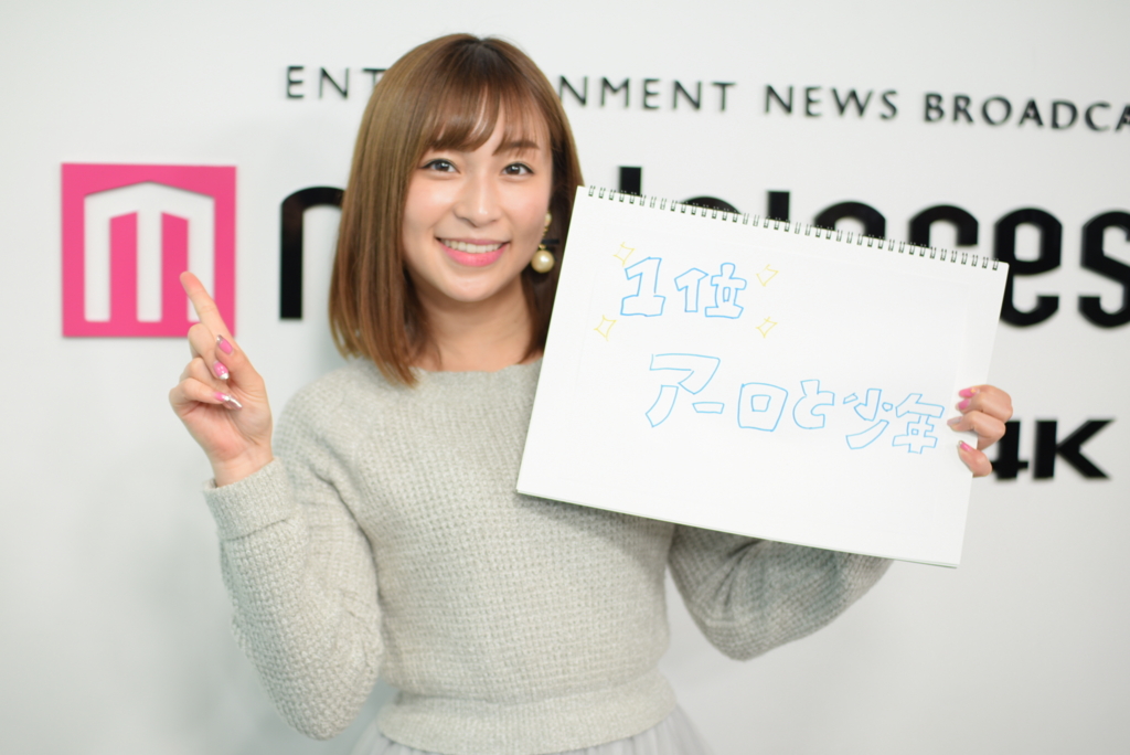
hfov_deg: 43.6
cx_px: 565
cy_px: 378
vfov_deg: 29.9
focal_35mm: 45
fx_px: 1413
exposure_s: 1/200
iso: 100
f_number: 1.8
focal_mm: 30
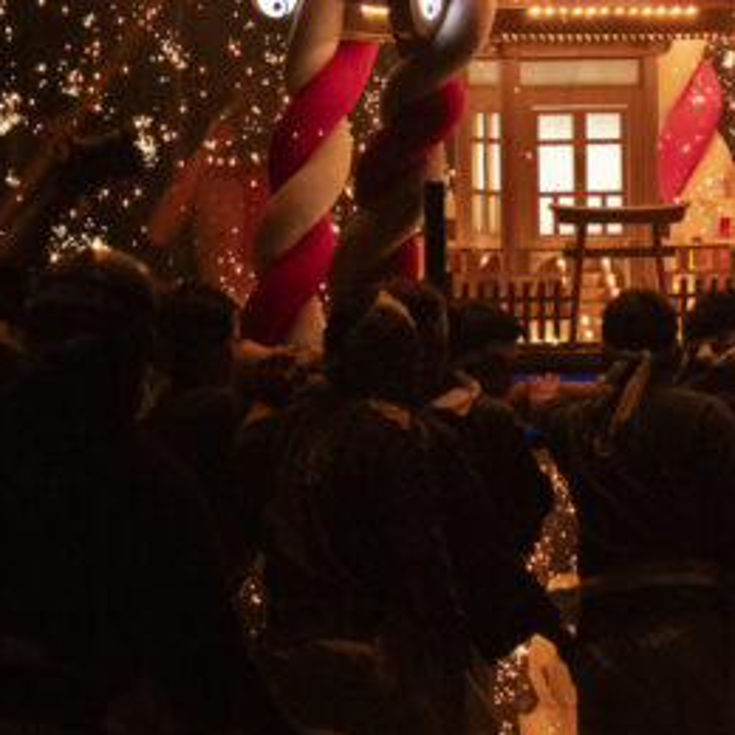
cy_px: 278
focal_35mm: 530
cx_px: 560
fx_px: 12739
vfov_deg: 3.3
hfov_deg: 3.3
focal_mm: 135
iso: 2500
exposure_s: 1/1000
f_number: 2.8
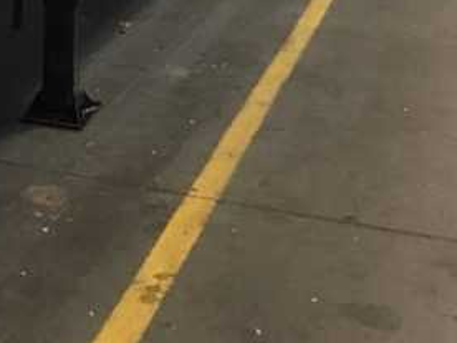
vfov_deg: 15.5
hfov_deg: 21.1
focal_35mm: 90
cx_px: 7
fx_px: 1188
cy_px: -128
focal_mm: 3.3
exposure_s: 1/20
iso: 200
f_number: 2.4
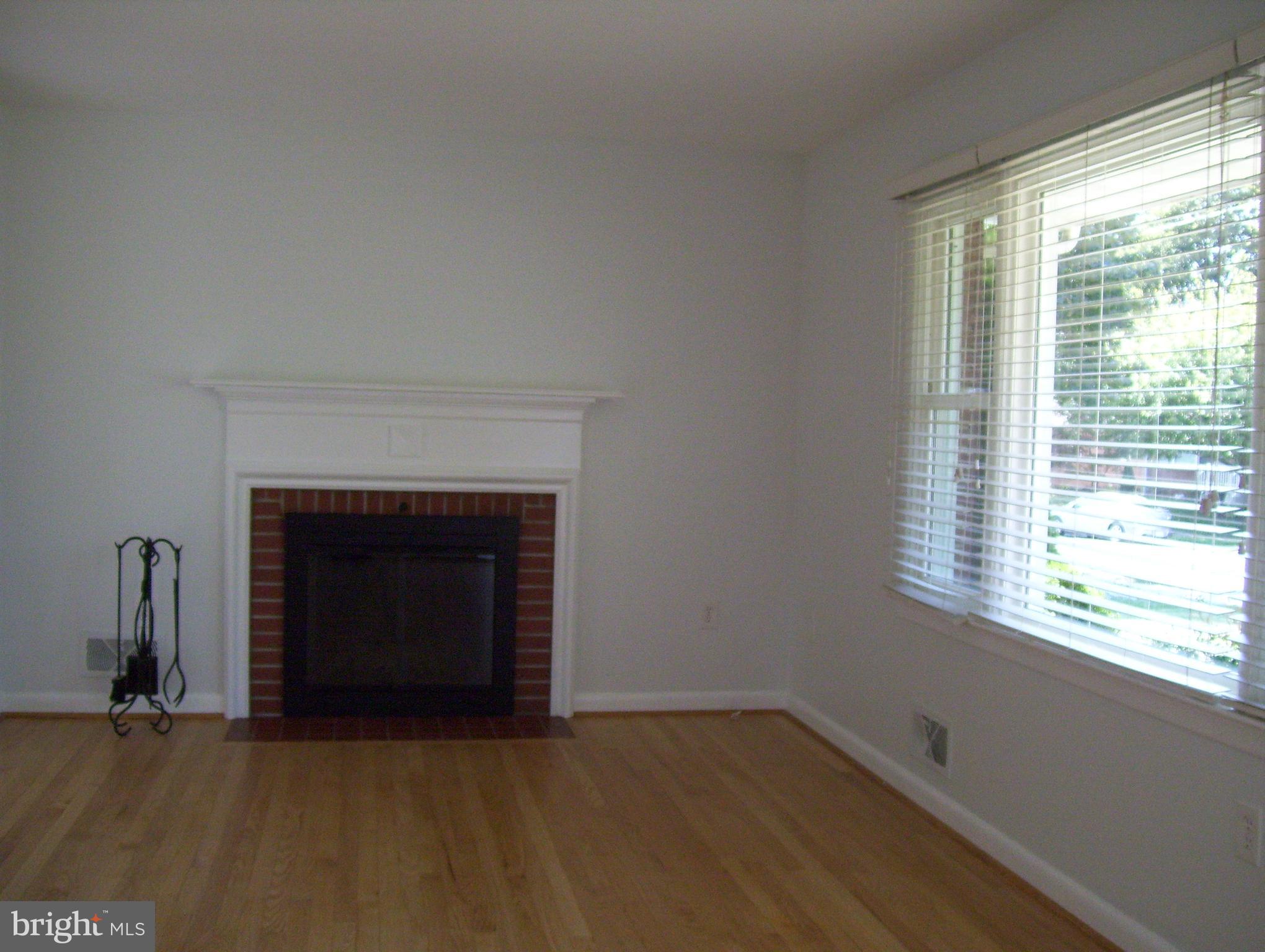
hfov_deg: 51.3
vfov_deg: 39.7
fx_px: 1317
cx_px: 632
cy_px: 476
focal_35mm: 36
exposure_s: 1/160
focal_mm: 6
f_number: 2.7
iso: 320
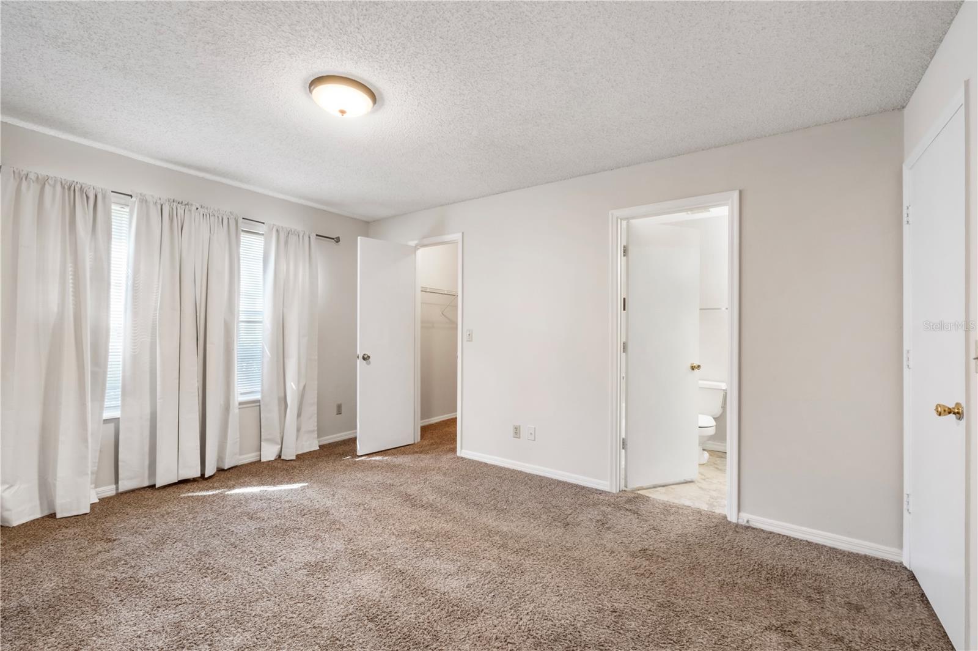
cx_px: 489
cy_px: 326
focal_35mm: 15
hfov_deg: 100.4
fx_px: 407
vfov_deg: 77.3
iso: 400
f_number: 10
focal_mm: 10
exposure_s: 1/25
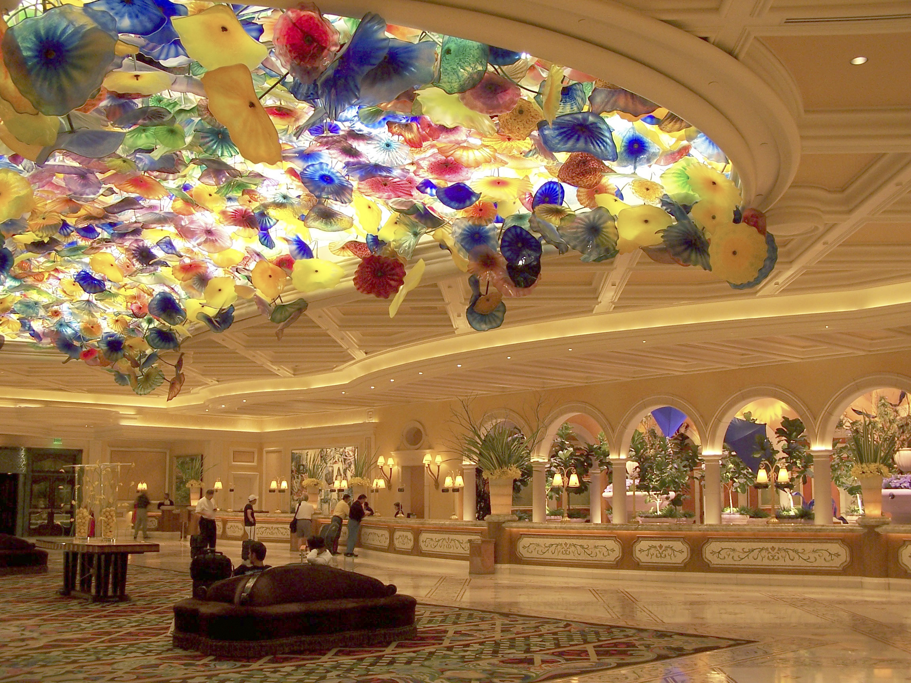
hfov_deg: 49.0
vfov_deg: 37.7
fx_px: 1000
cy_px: 342
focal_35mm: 38
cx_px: 456
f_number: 4
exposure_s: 1/4
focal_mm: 6.3
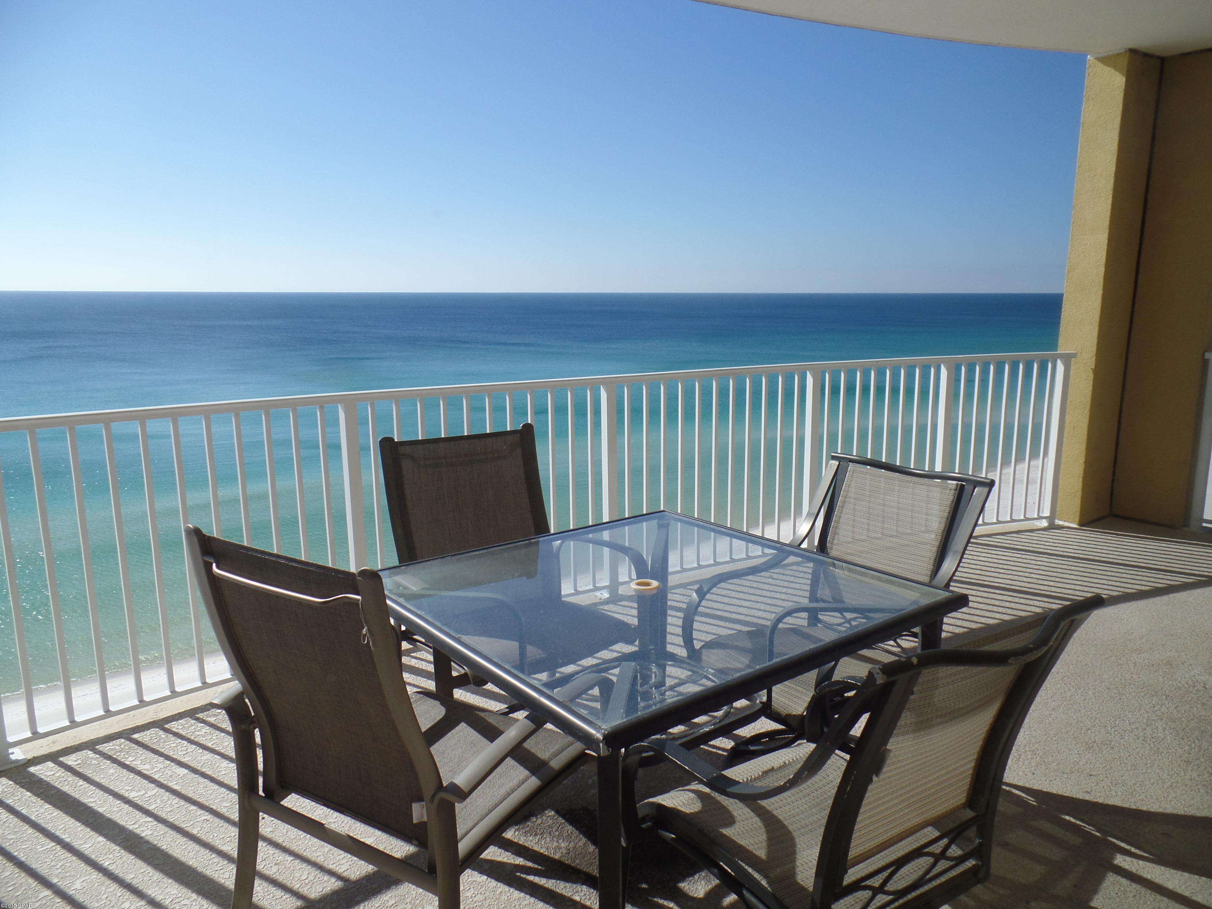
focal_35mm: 24
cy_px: 461
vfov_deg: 56.8
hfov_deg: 71.6
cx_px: 631
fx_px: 840
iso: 80
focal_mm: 4.1
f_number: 3.5
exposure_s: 1/500
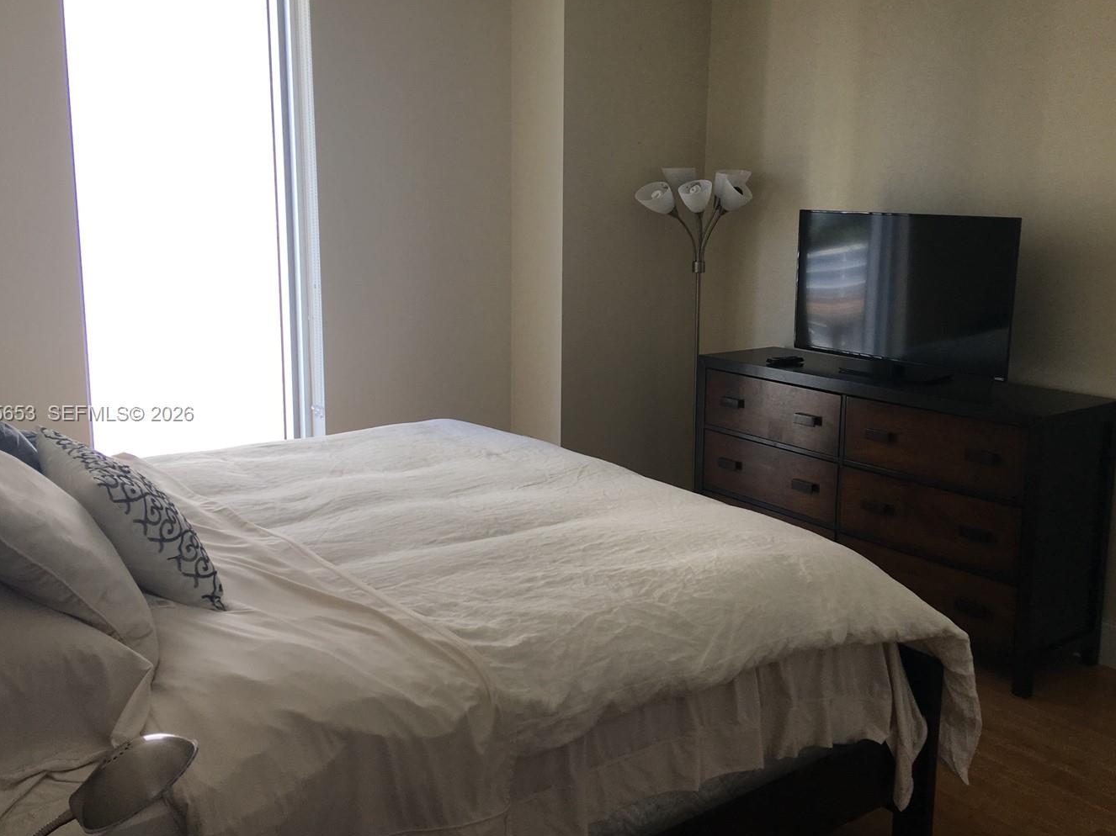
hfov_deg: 52.6
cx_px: 604
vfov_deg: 40.7
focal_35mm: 35
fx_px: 1128
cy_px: 415
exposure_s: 1/60
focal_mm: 4.15
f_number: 2.2
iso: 25
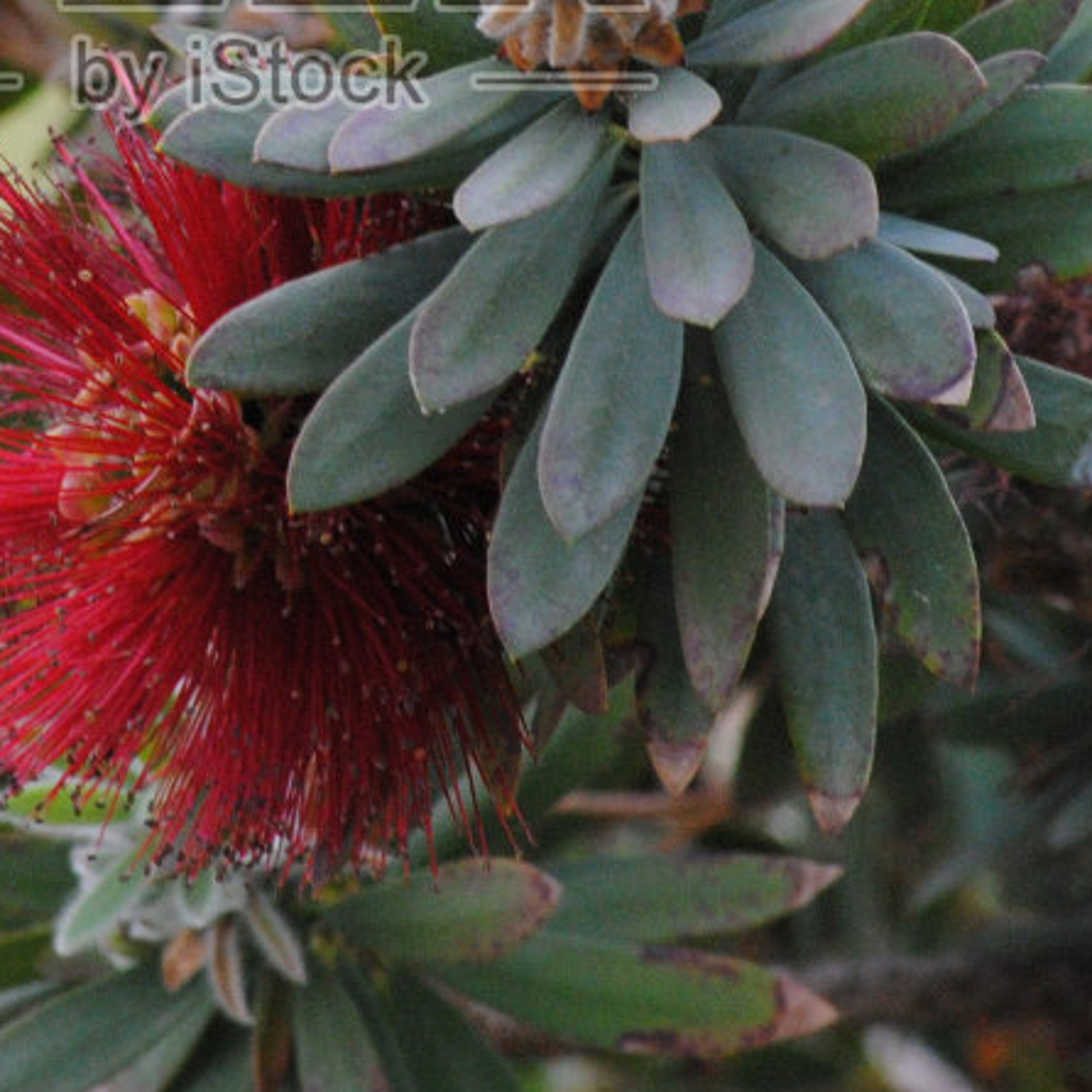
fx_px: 32657
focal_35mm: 915
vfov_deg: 1.9
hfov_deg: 1.9
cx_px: 245
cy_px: -38
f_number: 14
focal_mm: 200
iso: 720
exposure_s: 1/30
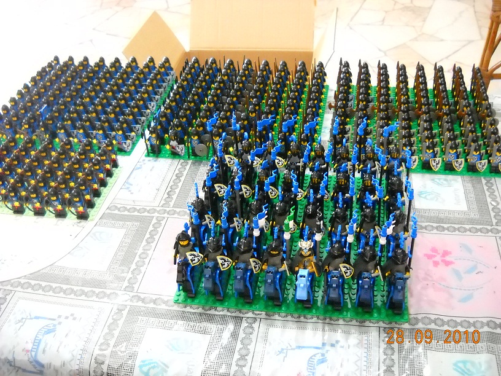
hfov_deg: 45.8
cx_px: 250
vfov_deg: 35.1
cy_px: 188
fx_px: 593
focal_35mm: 41
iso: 800
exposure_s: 1/8
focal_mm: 6.72
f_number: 3.1
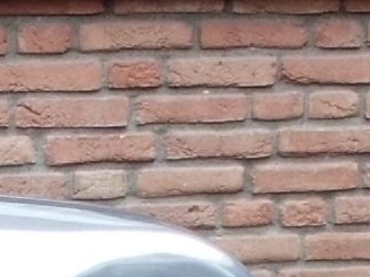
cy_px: 715
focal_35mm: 225
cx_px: -24
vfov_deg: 6.2
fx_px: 2405
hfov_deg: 8.7
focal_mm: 6.3
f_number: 2.9
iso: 100
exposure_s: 1/160
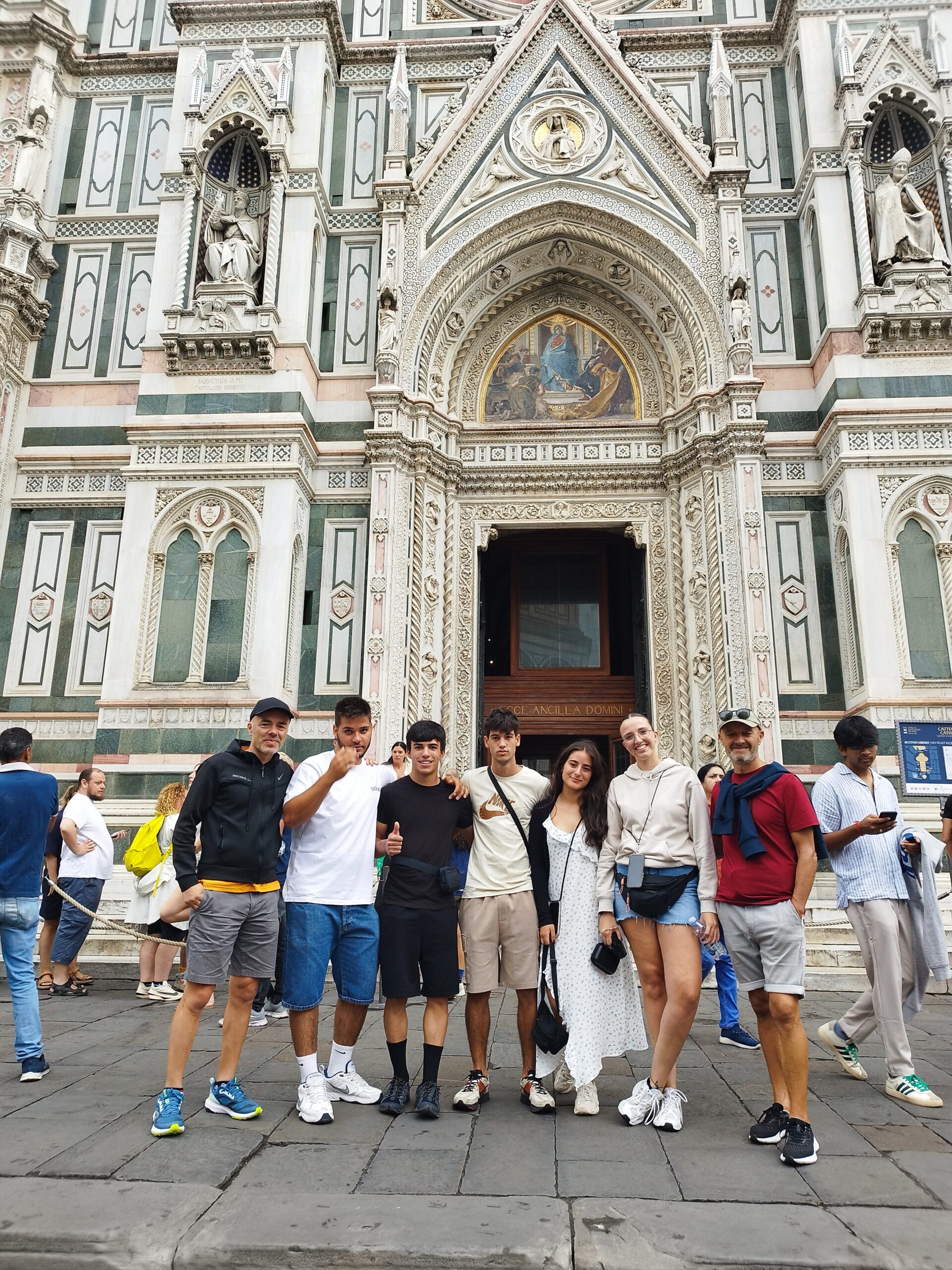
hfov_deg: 56.8
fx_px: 880
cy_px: 635
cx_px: 476
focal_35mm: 24
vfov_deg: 71.6
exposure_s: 1/100
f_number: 1.89
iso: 90
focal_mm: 5.89
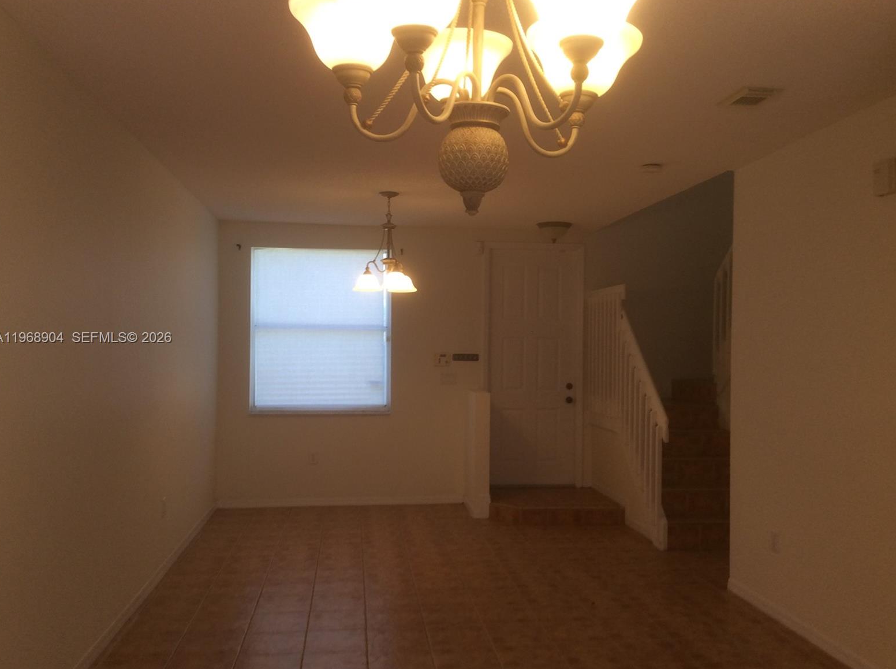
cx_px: 454
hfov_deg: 55.4
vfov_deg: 42.8
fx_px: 853
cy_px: 339
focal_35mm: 33
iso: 32
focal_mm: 3.3
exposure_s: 1/40
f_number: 2.4
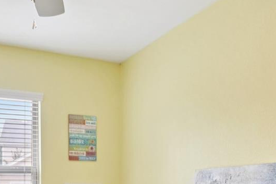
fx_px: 445
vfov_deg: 22.4
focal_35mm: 58
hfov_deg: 34.3
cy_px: 187
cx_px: 178
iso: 400
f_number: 6.7
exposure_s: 1/15
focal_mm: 15
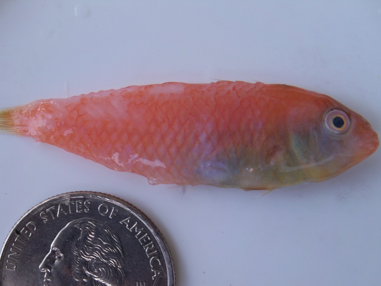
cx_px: 190
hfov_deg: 52.6
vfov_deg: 40.7
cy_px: 143
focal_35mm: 35
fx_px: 385
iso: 64
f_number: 3.5
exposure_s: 1/50
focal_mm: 6.2
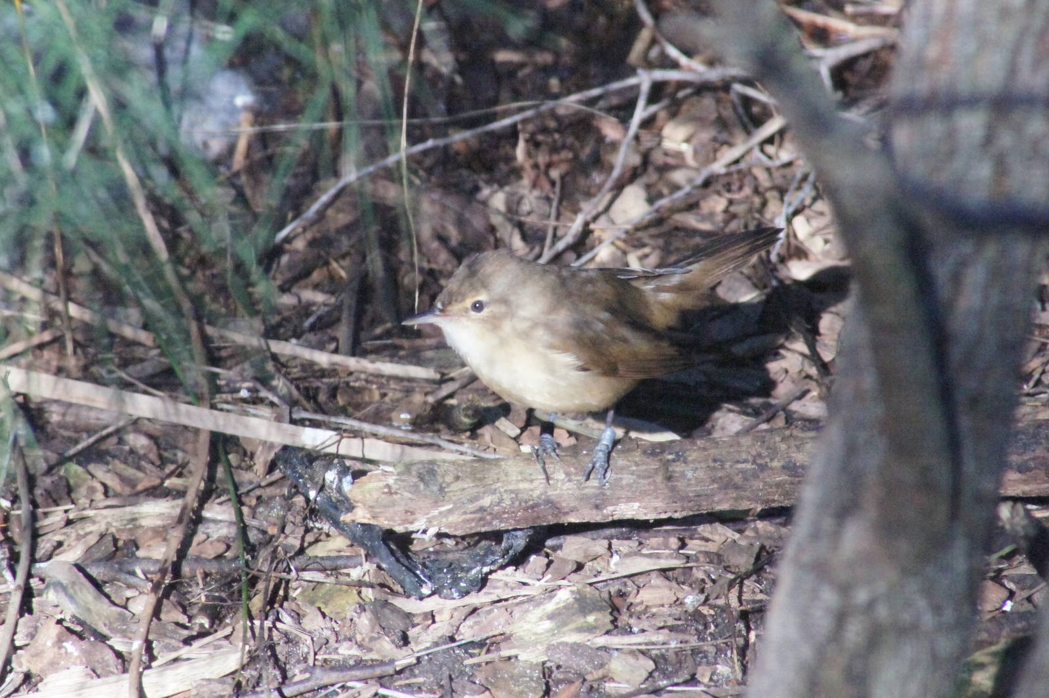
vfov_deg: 3.1
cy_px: 349
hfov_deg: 4.6
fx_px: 13105
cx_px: 524
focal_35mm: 450
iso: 6400
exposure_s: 1/640
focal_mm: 300
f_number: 11
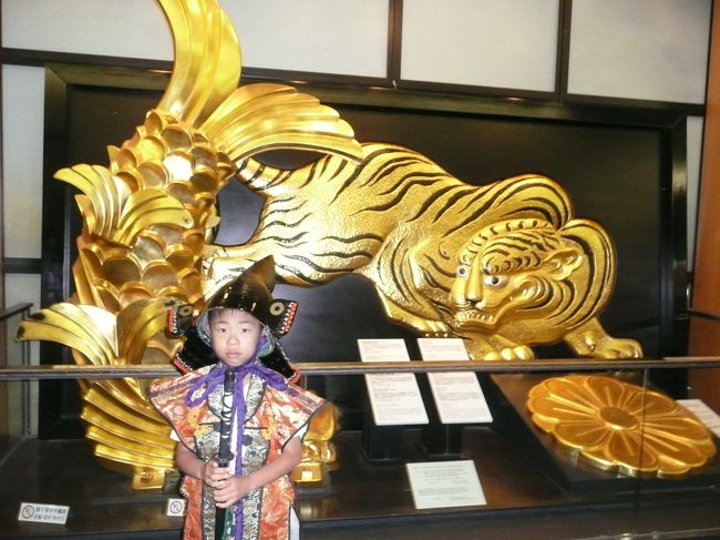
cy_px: 270
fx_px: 624
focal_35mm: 30
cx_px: 360
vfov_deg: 46.8
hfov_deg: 60.0
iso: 640
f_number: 3.4
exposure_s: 1/30
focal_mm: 4.9
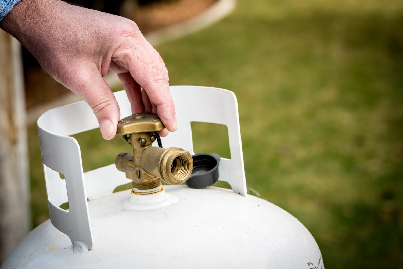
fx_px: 1120
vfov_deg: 13.7
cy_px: 134
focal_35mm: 100
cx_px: 202
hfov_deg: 20.4
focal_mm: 100
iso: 100
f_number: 5.6
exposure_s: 1/60
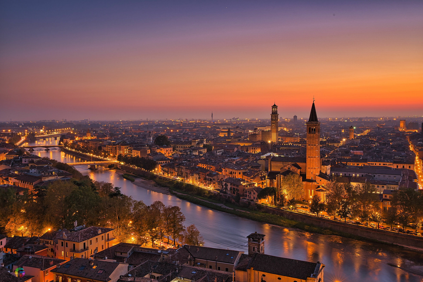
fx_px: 411
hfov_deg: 54.4
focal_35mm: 35
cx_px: 212
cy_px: 141
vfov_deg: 37.9
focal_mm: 35
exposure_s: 15
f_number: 13
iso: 100
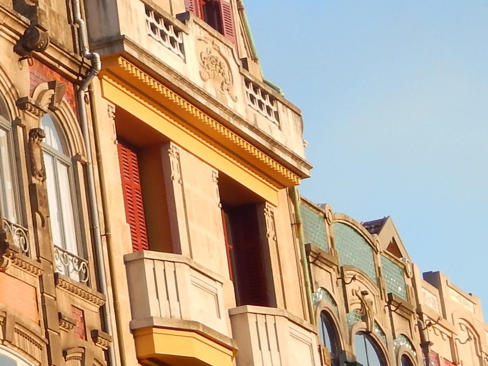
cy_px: 229
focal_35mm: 195
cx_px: -365
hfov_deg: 9.7
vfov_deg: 7.6
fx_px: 2749
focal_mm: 9.7
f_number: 3.8
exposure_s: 1/320
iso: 125
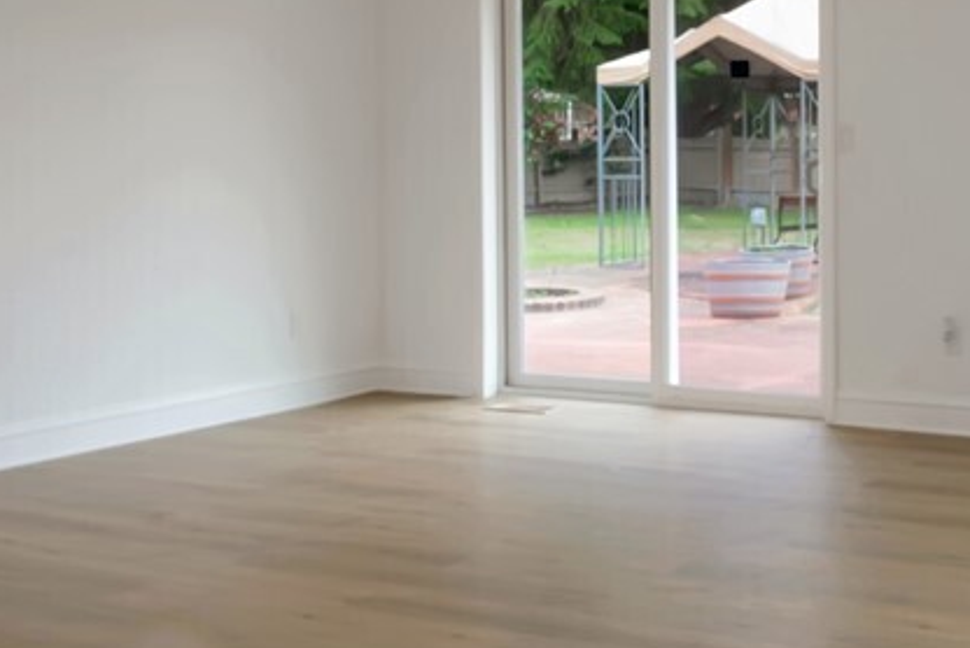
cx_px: 992
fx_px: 1537
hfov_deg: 32.0
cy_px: 134
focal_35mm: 57
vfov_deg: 23.5
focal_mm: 14
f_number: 13
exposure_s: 1/125
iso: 400
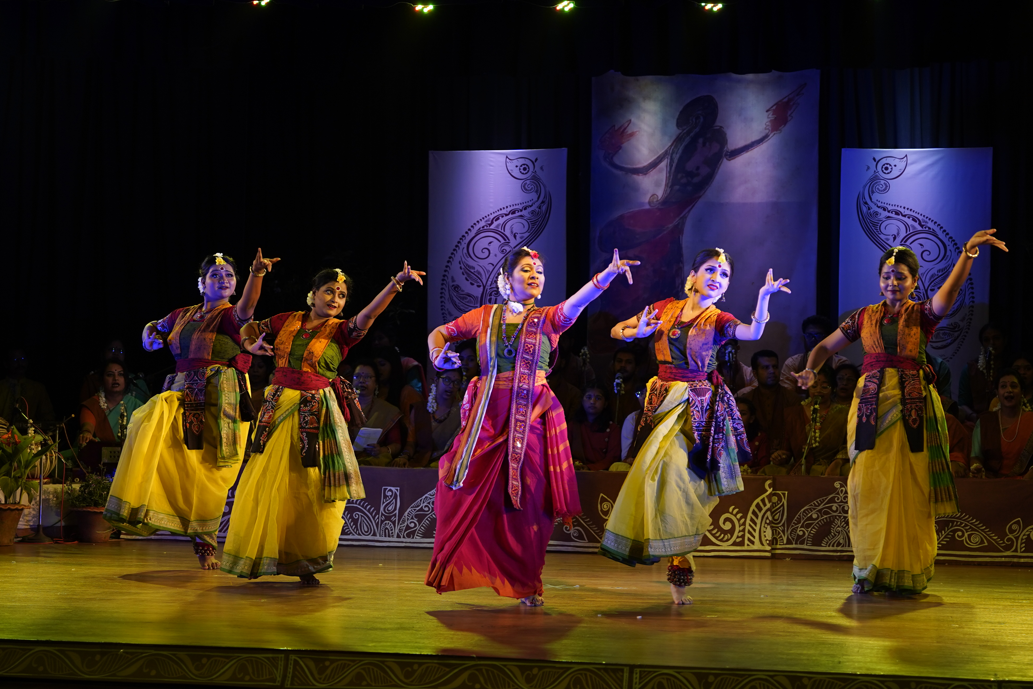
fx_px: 2008
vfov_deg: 19.5
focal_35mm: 70
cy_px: 344
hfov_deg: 28.8
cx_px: 516
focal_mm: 47.2
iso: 400
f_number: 2.8
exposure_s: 1/200
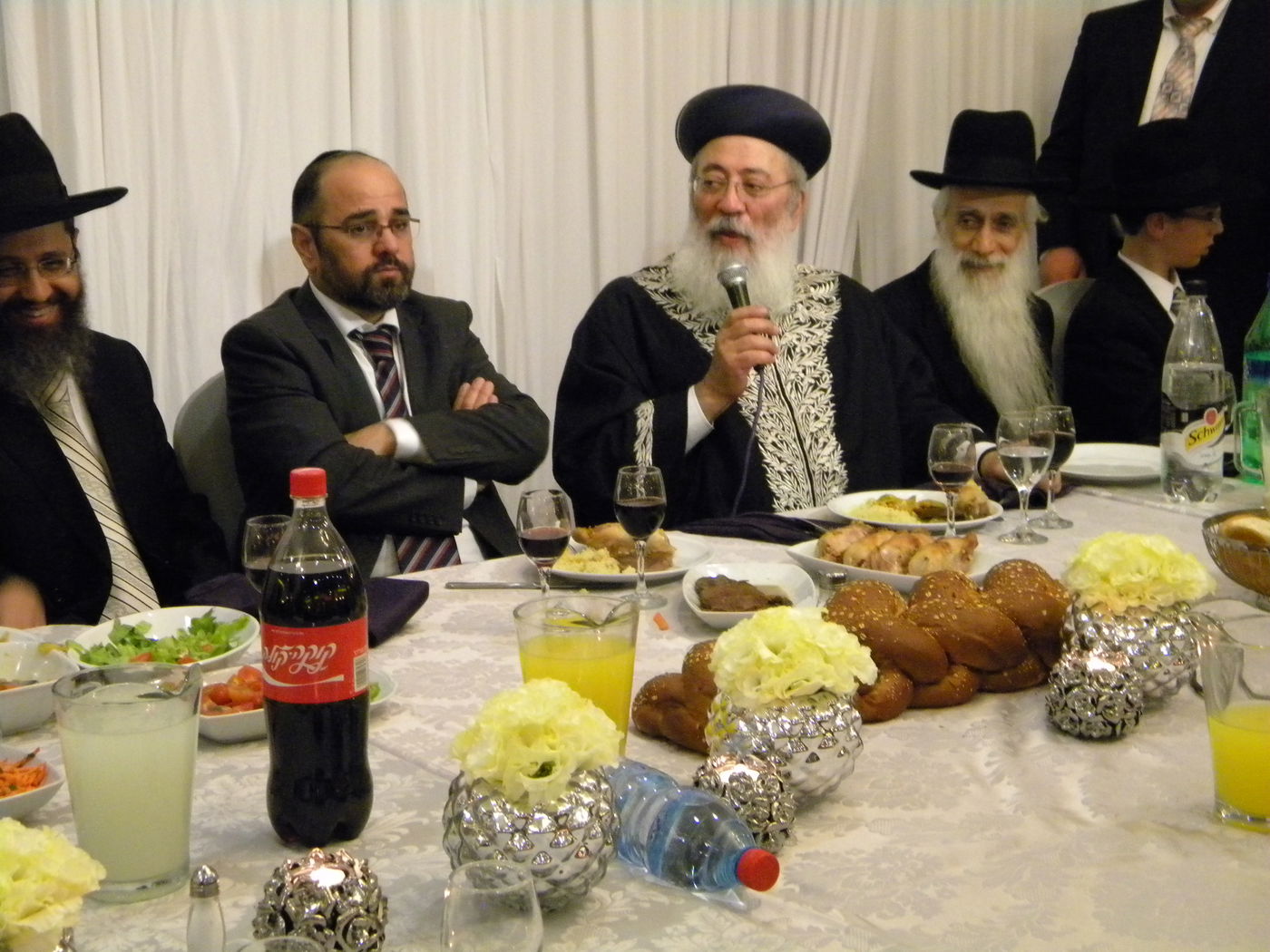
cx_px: 635
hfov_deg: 34.3
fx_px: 2055
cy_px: 476
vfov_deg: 26.1
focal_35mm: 56
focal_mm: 10.1
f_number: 4.1
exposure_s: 1/30.2
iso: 800
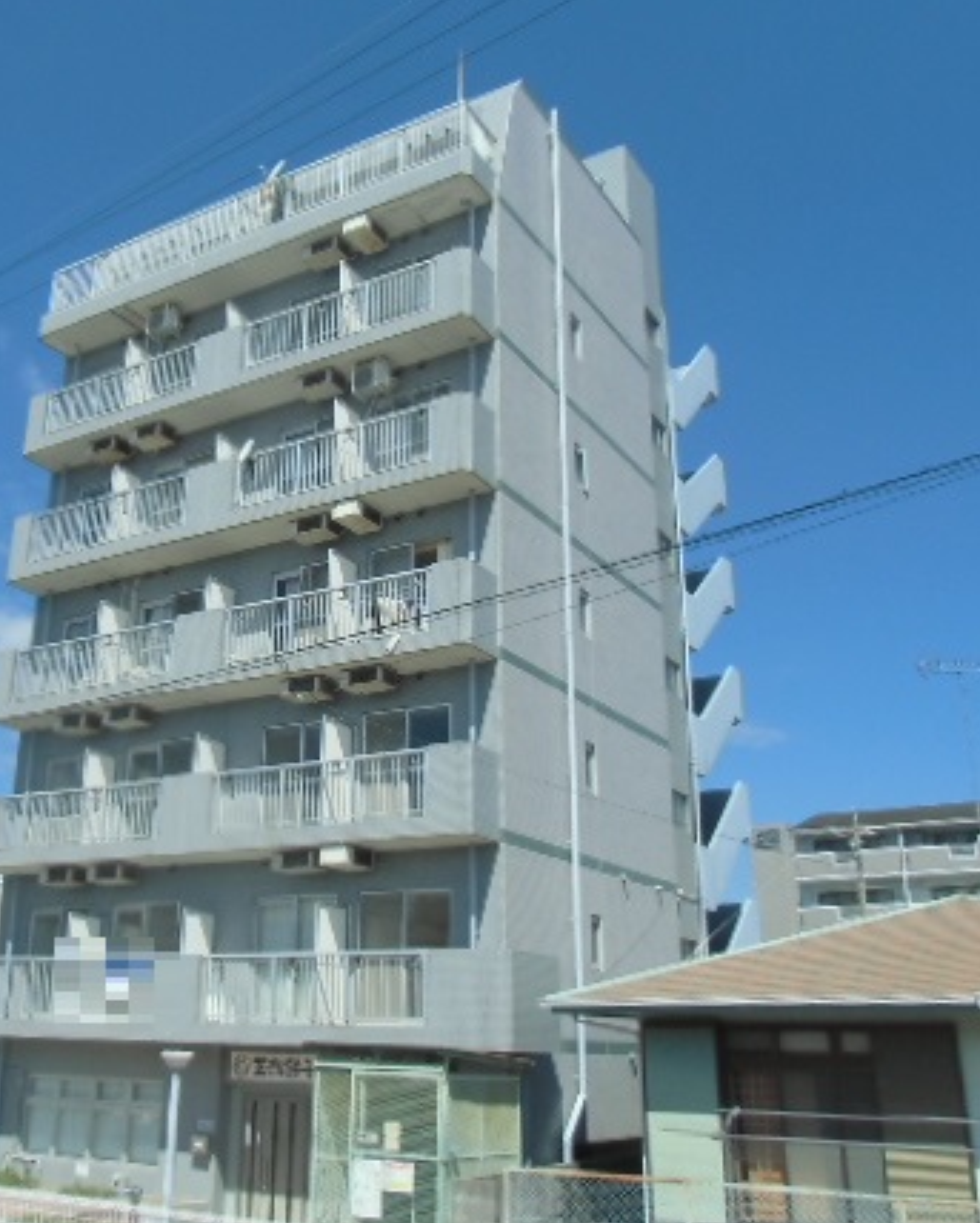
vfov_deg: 51.5
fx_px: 1268
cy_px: 617
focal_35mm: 35
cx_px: 346
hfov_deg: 41.8
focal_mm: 4.24
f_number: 3
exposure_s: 1/800
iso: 64
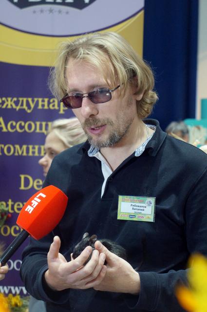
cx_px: 104
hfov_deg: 16.5
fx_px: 713
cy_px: 156
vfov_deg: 24.6
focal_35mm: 82
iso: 3200
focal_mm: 55
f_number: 5.6
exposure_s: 1/125
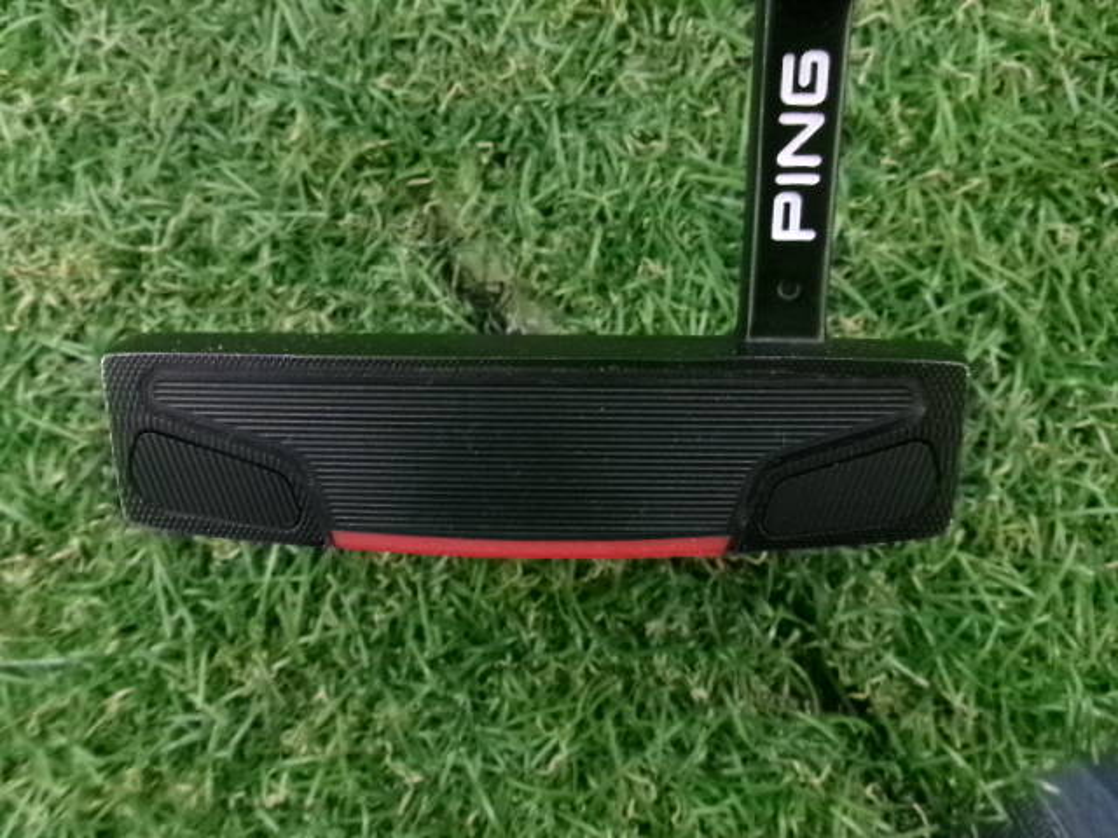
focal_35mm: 28
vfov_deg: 49.7
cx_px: 559
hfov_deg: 63.4
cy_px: 419
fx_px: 904
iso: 800
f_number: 3.9
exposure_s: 1/34
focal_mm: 5.1
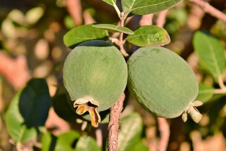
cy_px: 76
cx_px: 113
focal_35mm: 78
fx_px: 489
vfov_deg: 17.5
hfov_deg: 26.0
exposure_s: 1/250
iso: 400
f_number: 8
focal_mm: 52
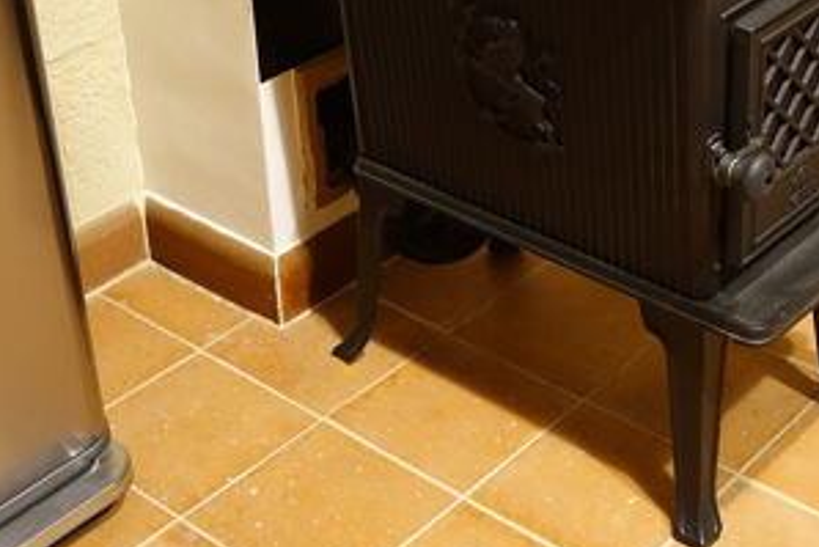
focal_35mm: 74
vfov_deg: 18.3
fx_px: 1684
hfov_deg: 27.2
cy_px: 124
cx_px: 519
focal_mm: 16.76
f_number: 2.8
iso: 800
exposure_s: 1/20
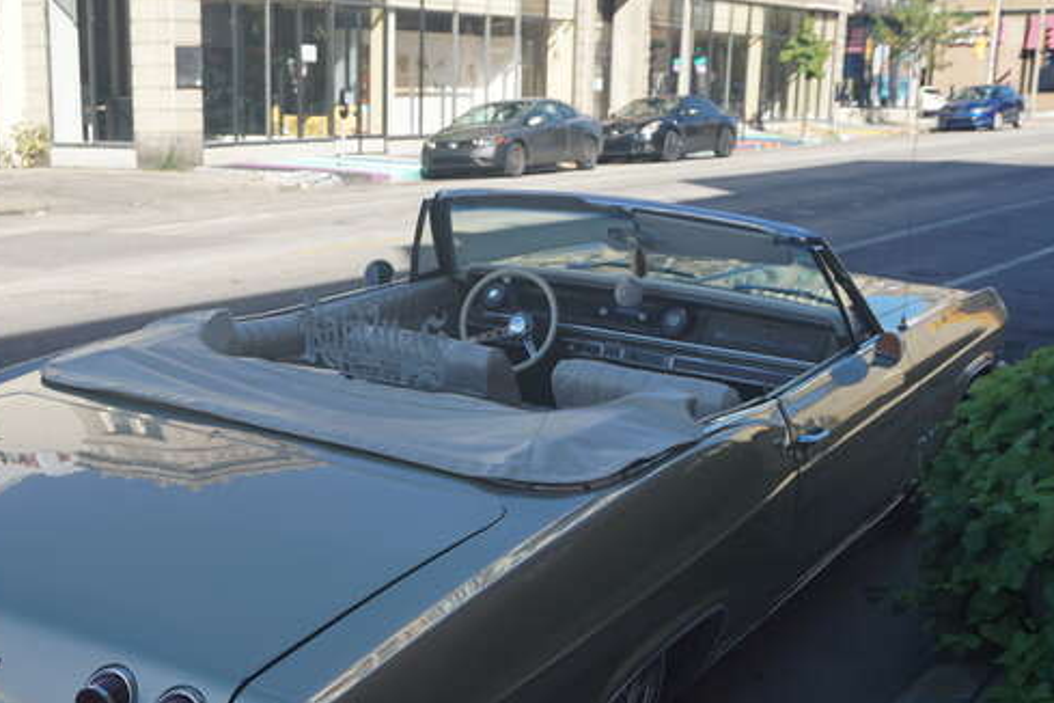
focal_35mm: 54
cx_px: 349
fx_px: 1581
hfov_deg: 36.5
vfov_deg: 24.7
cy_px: 536
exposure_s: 1/200
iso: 100
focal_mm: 22
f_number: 6.3
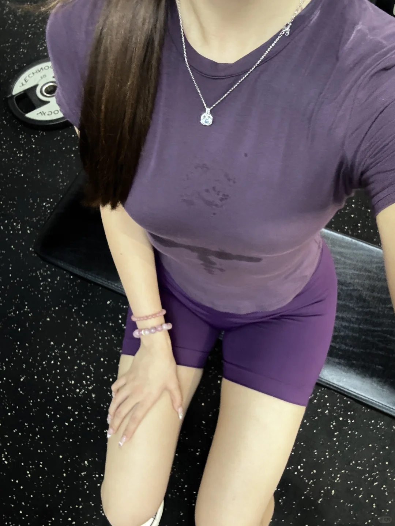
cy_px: 263
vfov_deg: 60.0
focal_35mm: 30
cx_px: 198
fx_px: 456
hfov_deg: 46.8
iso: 320
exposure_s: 1/25
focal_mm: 2.69
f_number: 1.9
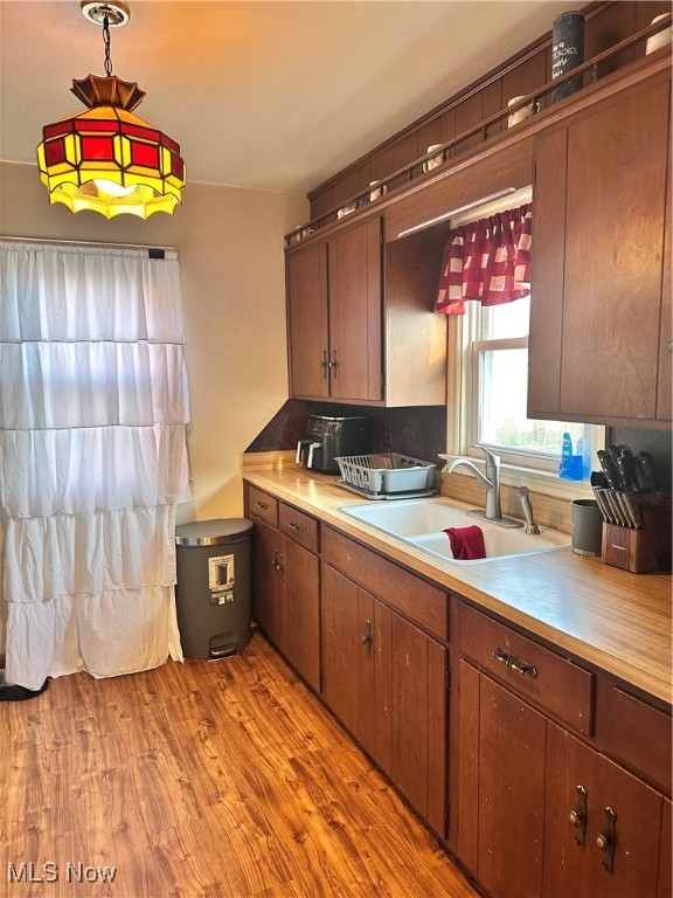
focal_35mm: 24
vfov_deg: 71.6
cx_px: 336
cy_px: 449
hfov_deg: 56.8
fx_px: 622
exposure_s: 1/60
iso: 250
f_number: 1.78
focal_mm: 6.86
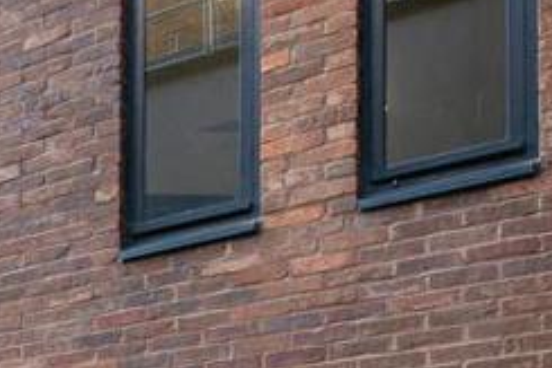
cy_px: 528
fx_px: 1027
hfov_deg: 20.6
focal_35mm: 67
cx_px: -451
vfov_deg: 18.3
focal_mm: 16
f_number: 9
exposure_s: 1/50
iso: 500
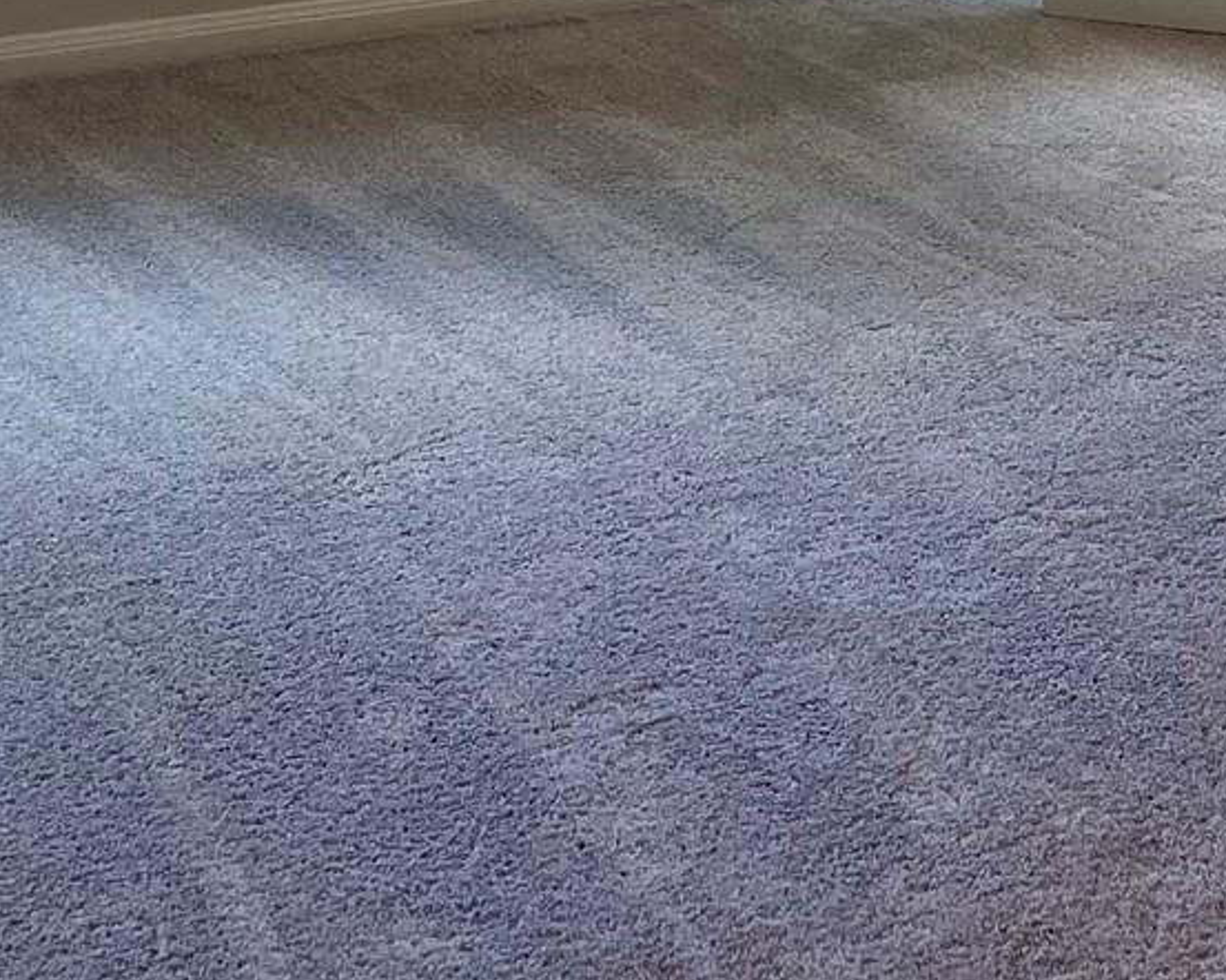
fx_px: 3410
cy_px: -670
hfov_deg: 20.4
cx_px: 707
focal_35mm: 94
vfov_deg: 14.7
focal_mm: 5.1
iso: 80
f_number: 1.6
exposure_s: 1/120
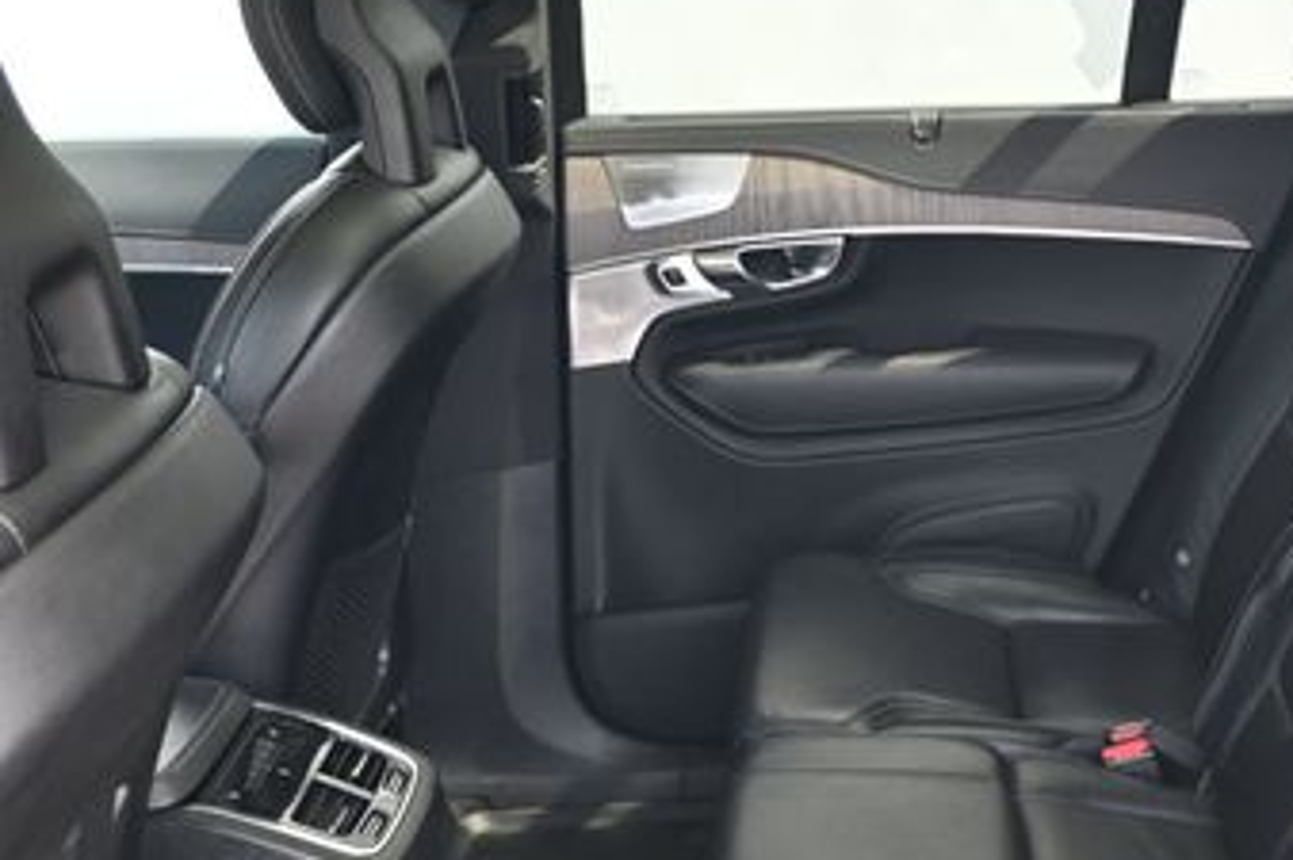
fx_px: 1937
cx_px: 1163
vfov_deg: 24.8
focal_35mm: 54
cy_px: 638
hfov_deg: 34.8
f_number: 3.8
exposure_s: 1/125
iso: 560
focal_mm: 19
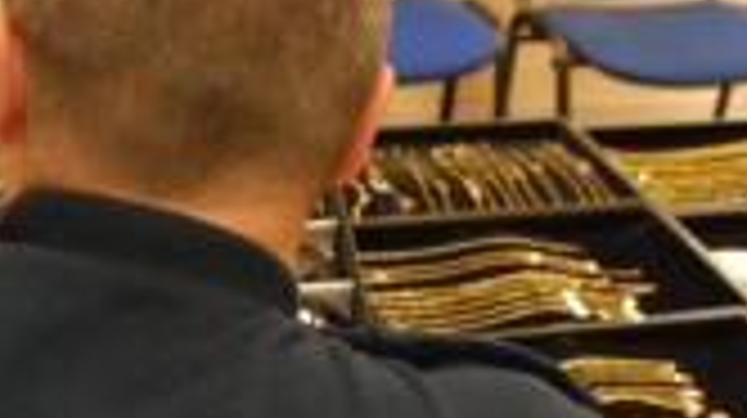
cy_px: 317
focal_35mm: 91
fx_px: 1801
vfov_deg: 13.2
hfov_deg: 23.4
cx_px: 459
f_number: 5.6
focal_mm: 24
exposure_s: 1/60
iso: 1600
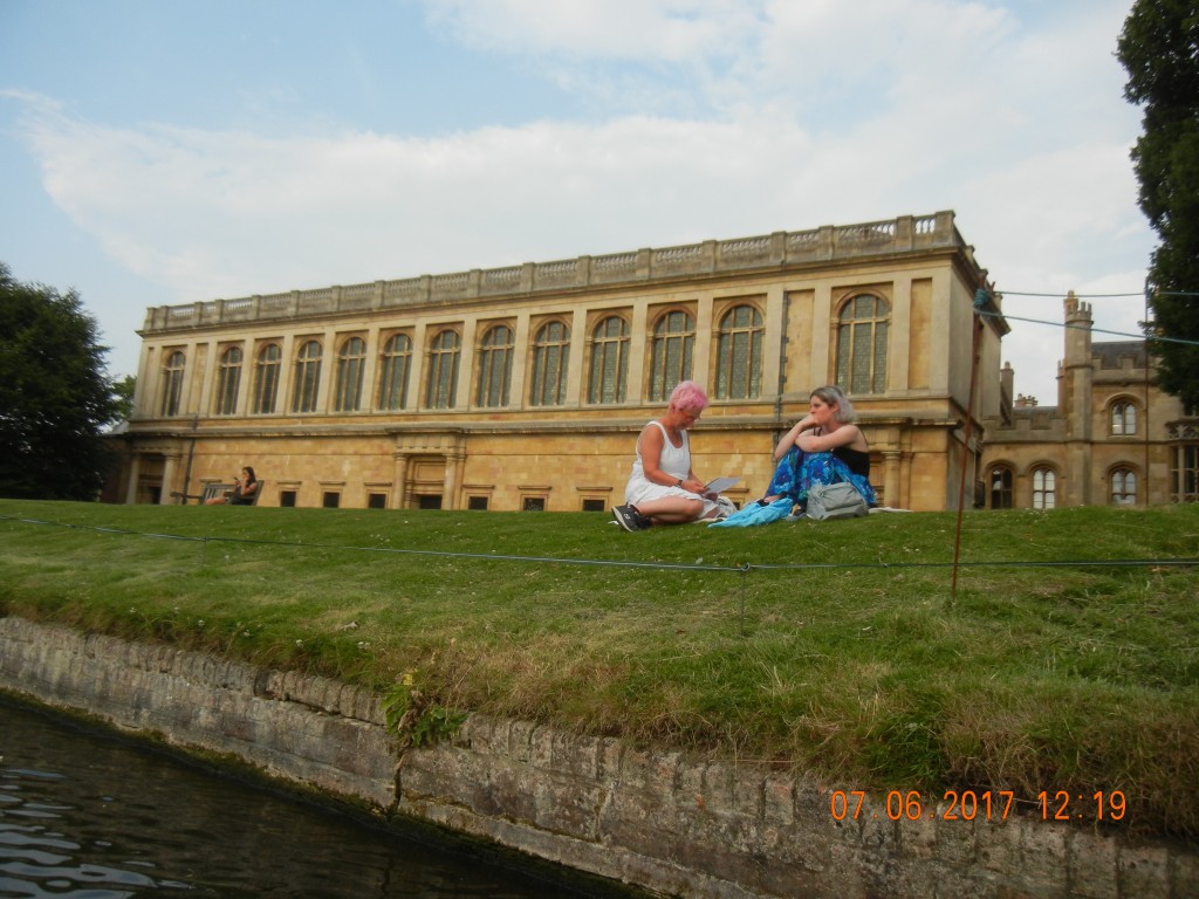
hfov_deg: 60.0
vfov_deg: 46.8
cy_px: 450
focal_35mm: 30
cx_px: 600
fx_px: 1039
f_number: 3.5
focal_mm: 5.4
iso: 160
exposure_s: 1/773
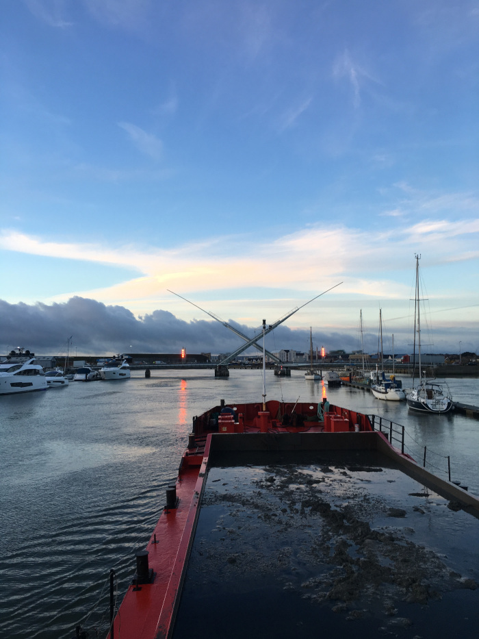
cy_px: 320
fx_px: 535
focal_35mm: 29
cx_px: 240
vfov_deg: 61.7
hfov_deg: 48.2
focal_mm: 4.15
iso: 25
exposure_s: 1/100
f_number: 2.2
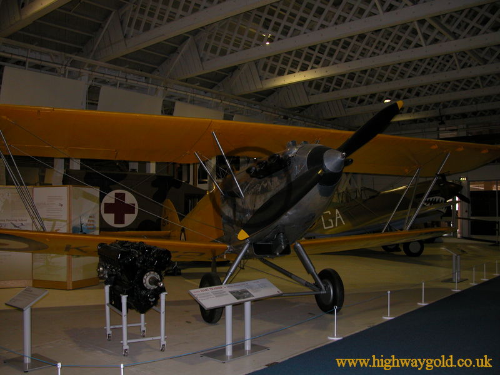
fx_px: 506
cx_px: 250
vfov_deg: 40.7
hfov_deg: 52.6
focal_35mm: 35
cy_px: 188
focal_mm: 8.9
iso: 200
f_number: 2.8
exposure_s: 1/60
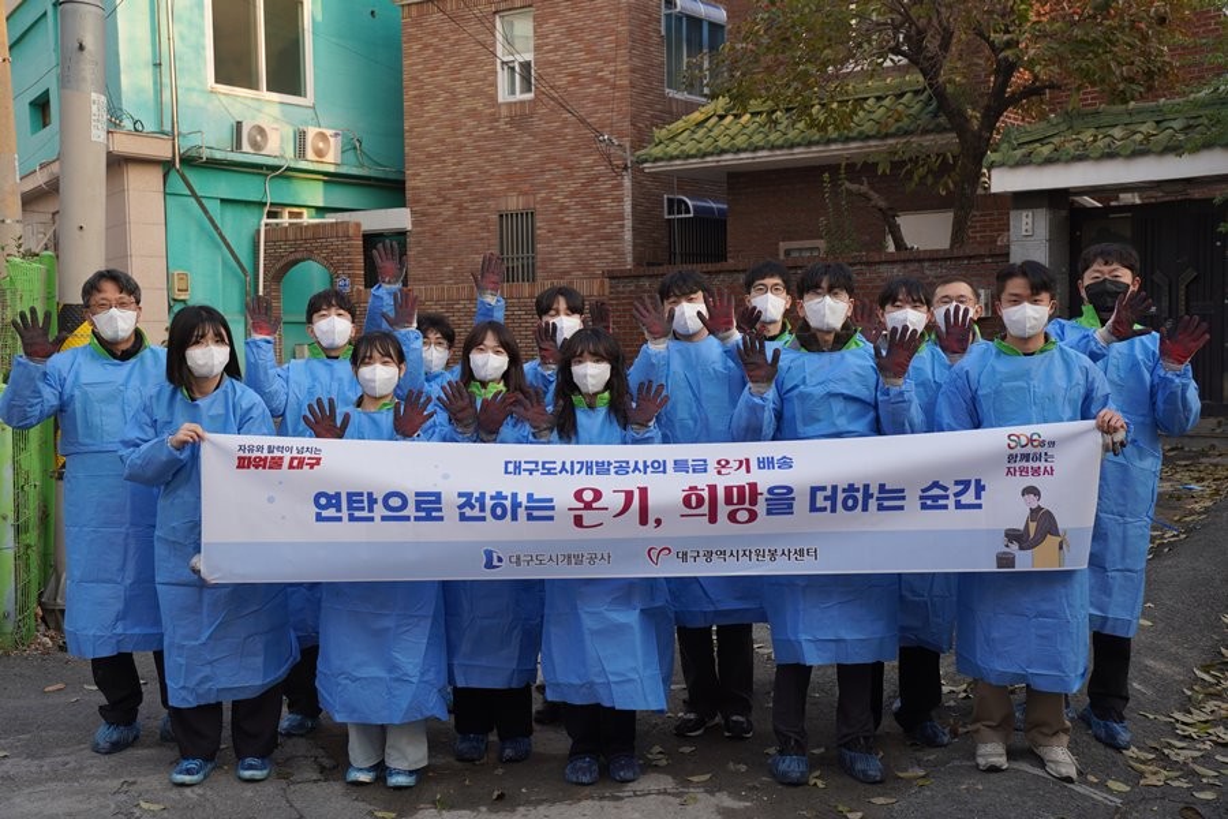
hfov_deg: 46.4
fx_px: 1433
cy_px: 410
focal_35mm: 42
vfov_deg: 31.9
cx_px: 614
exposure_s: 1/160
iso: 125
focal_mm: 28
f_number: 4
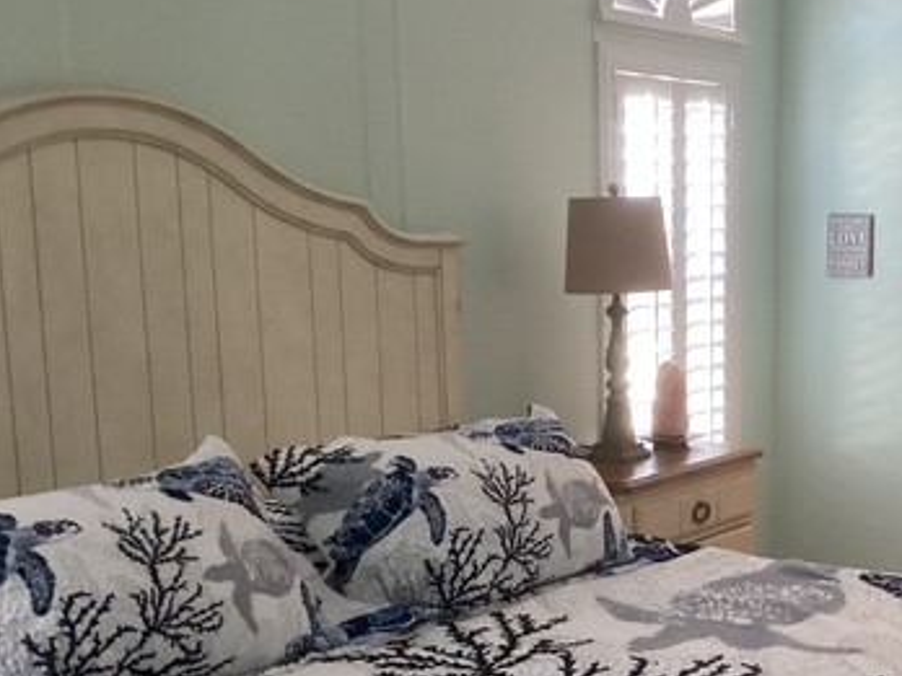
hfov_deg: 32.7
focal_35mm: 57
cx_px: 741
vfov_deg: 25.4
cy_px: 497
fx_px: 1485
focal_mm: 3.3
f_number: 2.4
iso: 320
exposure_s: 1/50
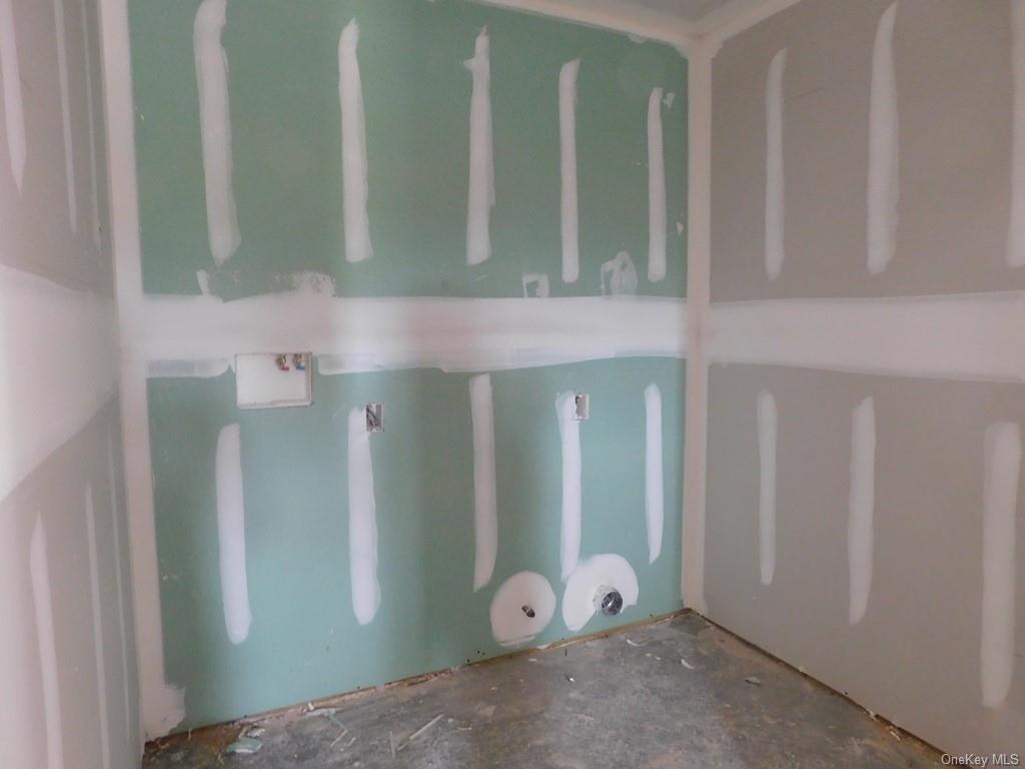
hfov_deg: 73.9
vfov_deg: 58.9
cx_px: 512
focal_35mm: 23
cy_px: 384
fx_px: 681
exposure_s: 1/13
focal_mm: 4
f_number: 3
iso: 400
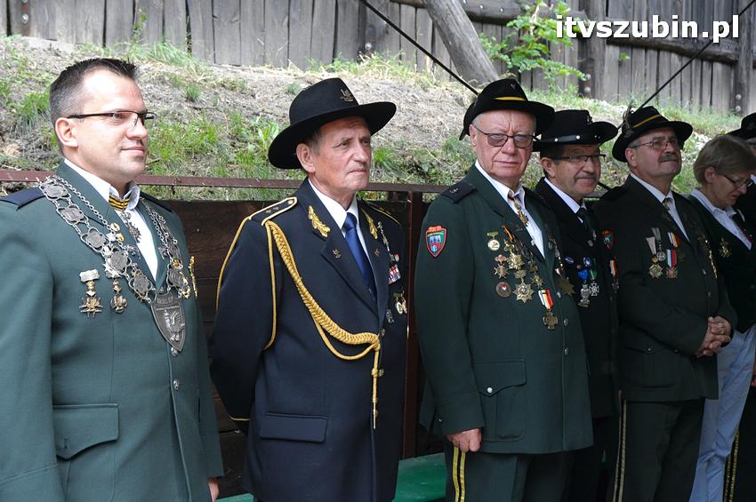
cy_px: 251
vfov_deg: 20.6
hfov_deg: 30.5
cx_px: 378
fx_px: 1385
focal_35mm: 66
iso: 800
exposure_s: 1/200
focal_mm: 44
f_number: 7.1
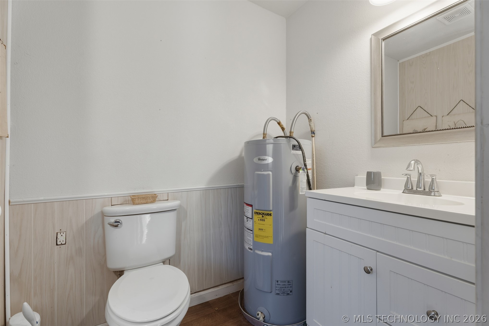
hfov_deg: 96.7
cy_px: 163
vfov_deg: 73.7
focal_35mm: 16
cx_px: 244
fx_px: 217
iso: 160
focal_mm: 16
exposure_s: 1/160
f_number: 8
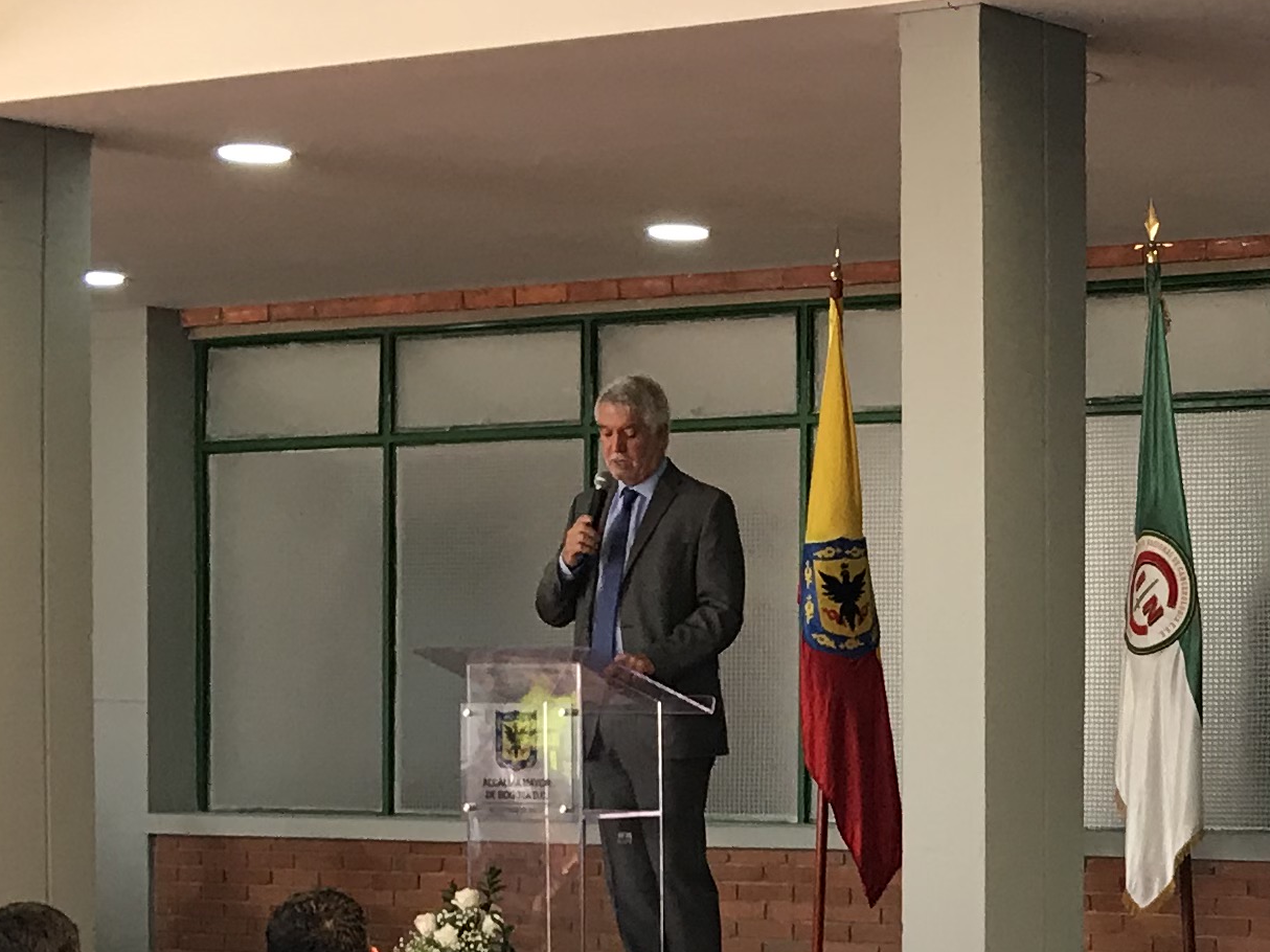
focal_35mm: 93
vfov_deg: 15.8
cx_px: 1429
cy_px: 786
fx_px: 3411
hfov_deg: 20.1
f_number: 1.8
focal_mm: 3.99
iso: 25
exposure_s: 1/40
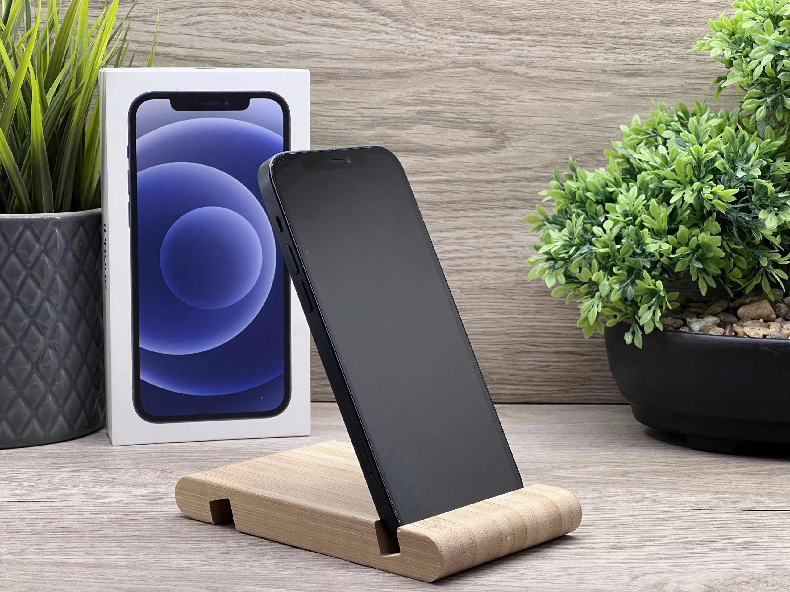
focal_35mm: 77
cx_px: 395
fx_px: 1757
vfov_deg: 19.1
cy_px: 296
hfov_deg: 25.3
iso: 100
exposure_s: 1/100
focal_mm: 9
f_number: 2.8
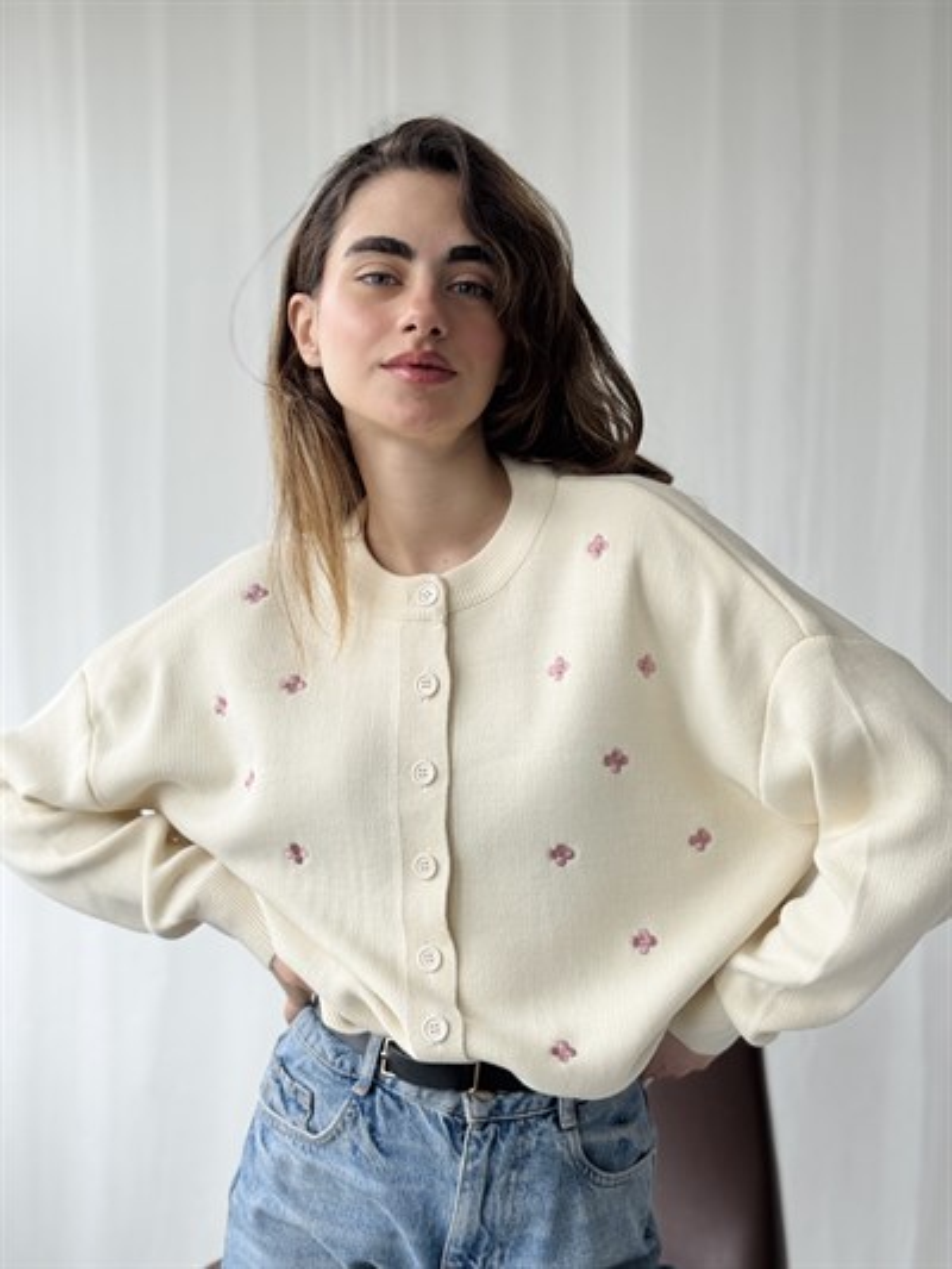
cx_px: 476
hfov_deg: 30.3
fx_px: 1759
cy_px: 634
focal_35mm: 48
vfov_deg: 39.6
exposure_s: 1/211
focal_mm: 6.76
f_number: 1.78
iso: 64
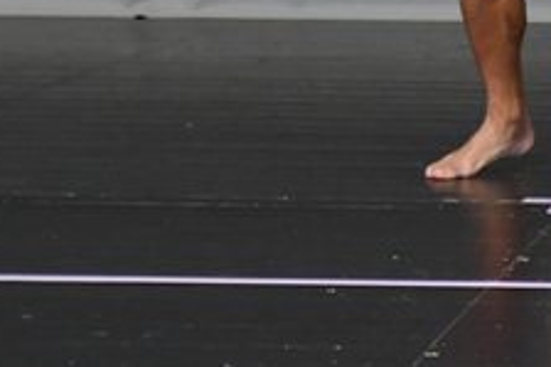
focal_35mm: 1192
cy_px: -190
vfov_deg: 1.2
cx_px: 700
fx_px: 18230
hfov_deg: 1.7
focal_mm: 230
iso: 4000
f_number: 5.6
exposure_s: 1/400
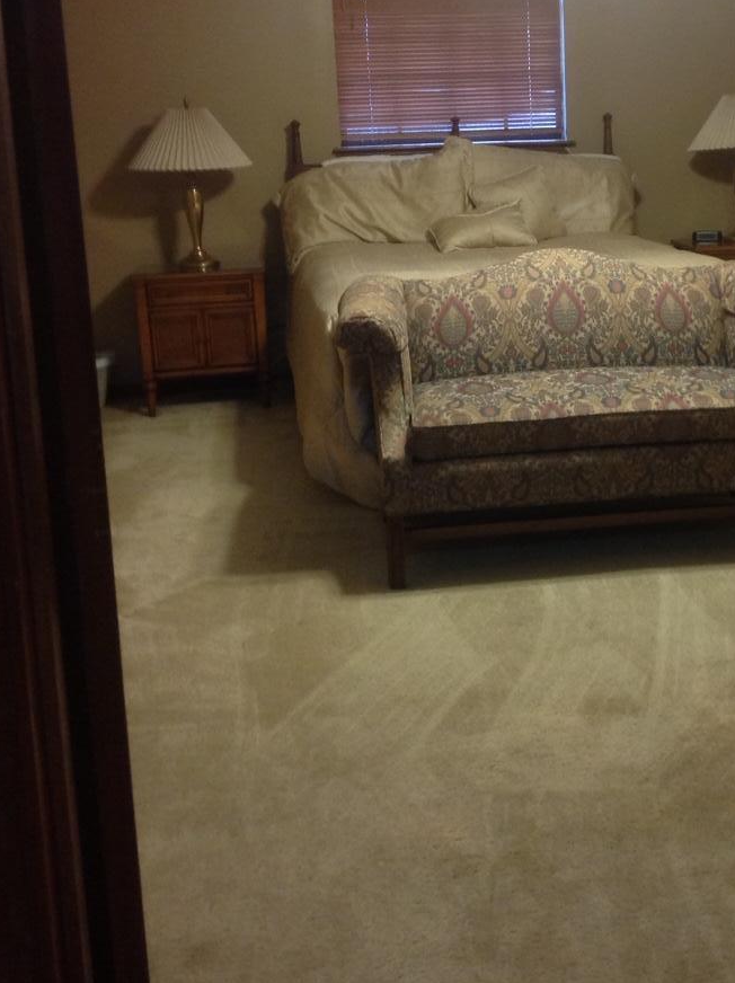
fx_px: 1475
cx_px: 516
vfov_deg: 36.6
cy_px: 345
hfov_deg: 27.7
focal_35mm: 52
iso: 160
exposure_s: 1/15
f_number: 2.4
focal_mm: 4.28
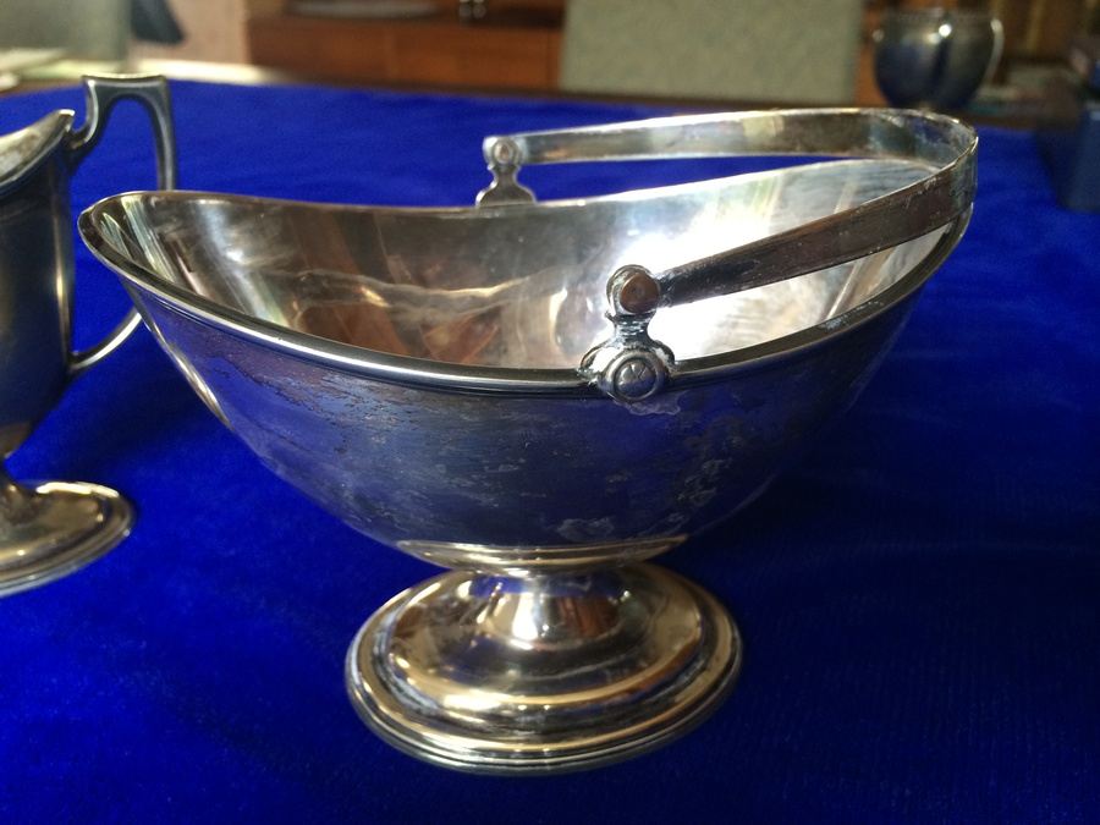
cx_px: 550
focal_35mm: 30
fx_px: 953
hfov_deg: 60.0
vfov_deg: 46.8
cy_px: 412
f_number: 2.2
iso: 125
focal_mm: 4.12
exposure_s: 1/30
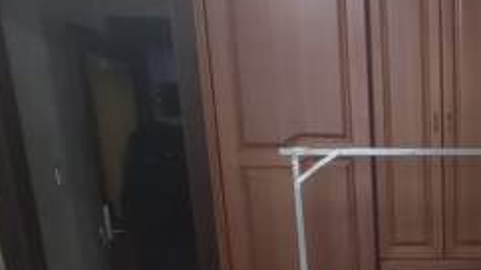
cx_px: 495
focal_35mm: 54
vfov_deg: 18.6
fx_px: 689
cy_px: 448
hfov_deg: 34.5
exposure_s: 1/33
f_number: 2.2
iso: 741
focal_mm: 2.25
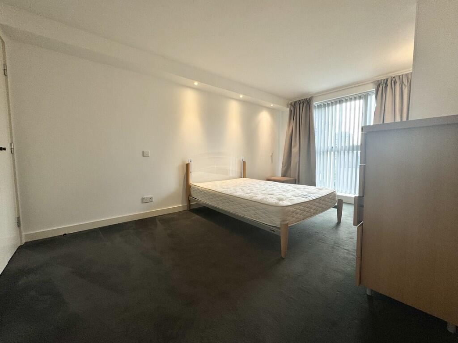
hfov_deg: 102.1
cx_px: 229
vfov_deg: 85.7
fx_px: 185
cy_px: 172
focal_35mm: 14
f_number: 2.2
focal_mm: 2.22
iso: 64
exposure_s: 1/100
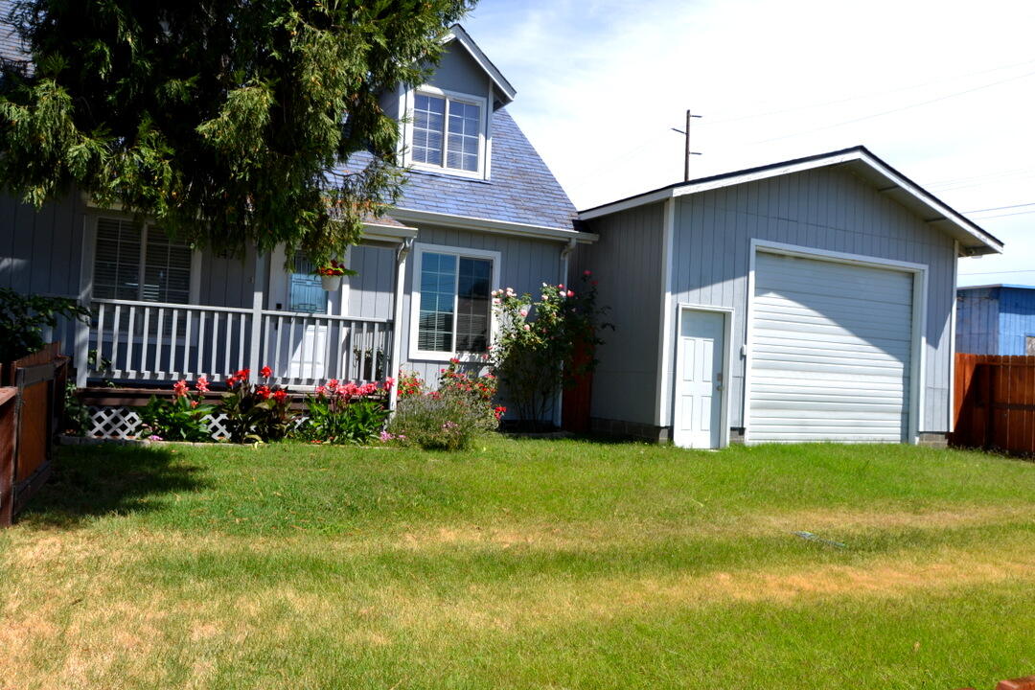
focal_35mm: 27
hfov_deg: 67.4
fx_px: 776
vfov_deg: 47.9
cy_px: 345
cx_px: 518
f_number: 8
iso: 100
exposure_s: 1/250
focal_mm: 18
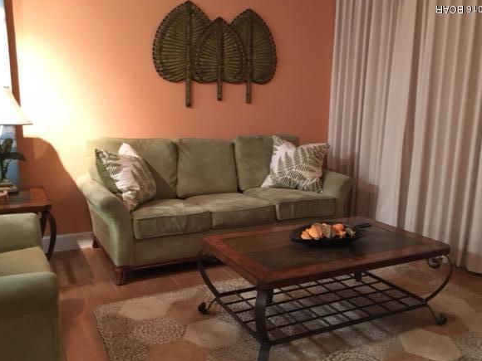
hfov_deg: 56.8
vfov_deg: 44.1
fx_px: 446
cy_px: 192
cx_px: 236
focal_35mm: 32
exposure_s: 1/15
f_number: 2.2
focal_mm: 4.15
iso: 500
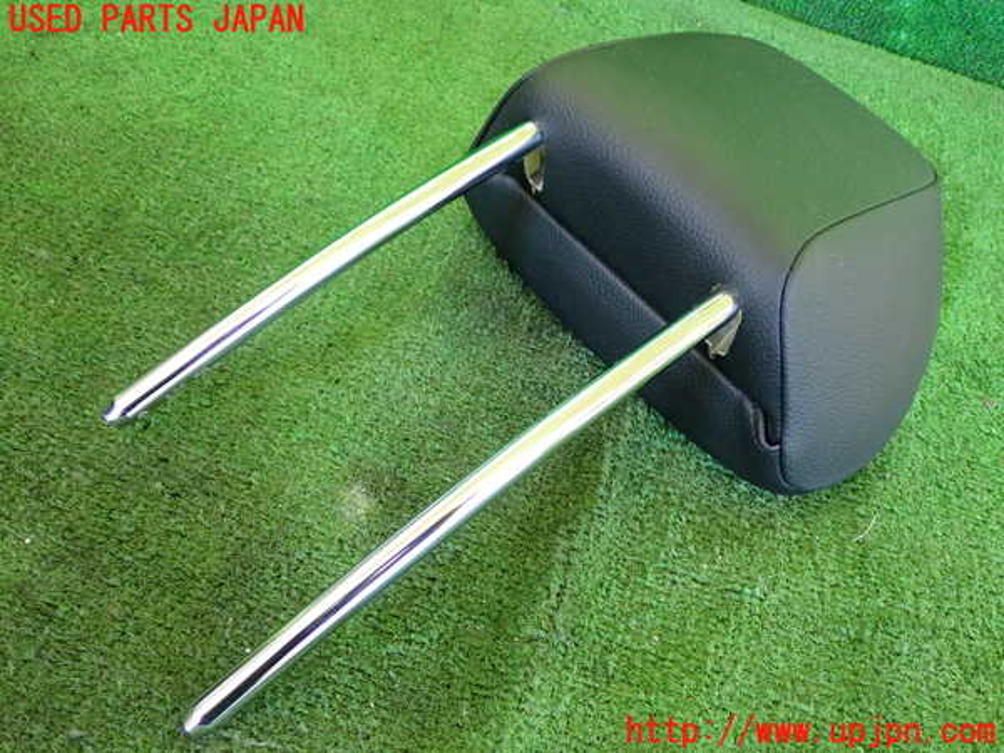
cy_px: 376
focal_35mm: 36
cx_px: 502
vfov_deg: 39.7
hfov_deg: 51.4
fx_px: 1044
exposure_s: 1/125
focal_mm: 6.37
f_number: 2.5
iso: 640
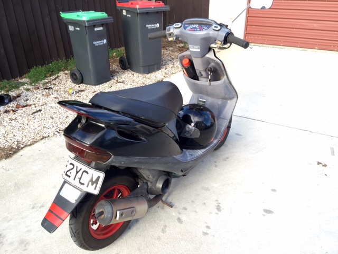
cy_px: 127
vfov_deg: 48.2
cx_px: 169
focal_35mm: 29
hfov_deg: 61.7
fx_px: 283
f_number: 2.2
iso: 25
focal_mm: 4.15
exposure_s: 1/110
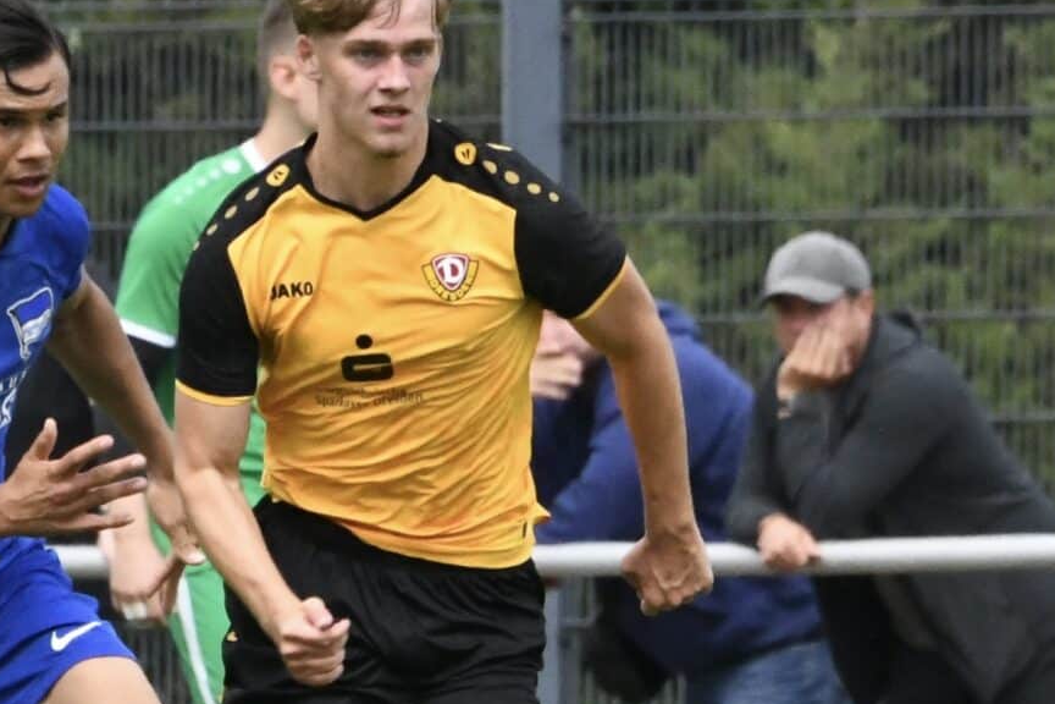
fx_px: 27779
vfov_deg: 1.5
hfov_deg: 2.2
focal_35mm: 948
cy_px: 636
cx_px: 225
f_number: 13
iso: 4000
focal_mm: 400
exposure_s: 1/1600
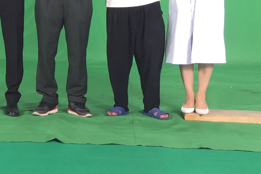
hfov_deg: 17.0
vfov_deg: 12.5
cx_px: -115
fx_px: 798
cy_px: 99
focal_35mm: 110
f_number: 2.2
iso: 32
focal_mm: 4.15
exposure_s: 1/50
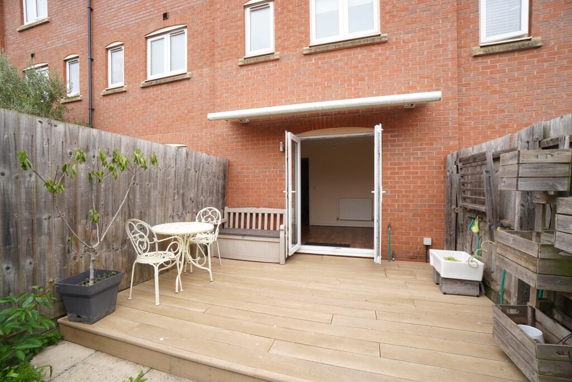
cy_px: 191
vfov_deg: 77.4
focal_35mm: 15
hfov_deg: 100.4
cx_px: 286
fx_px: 238
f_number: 6.3
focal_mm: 10
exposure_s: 1/160
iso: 400
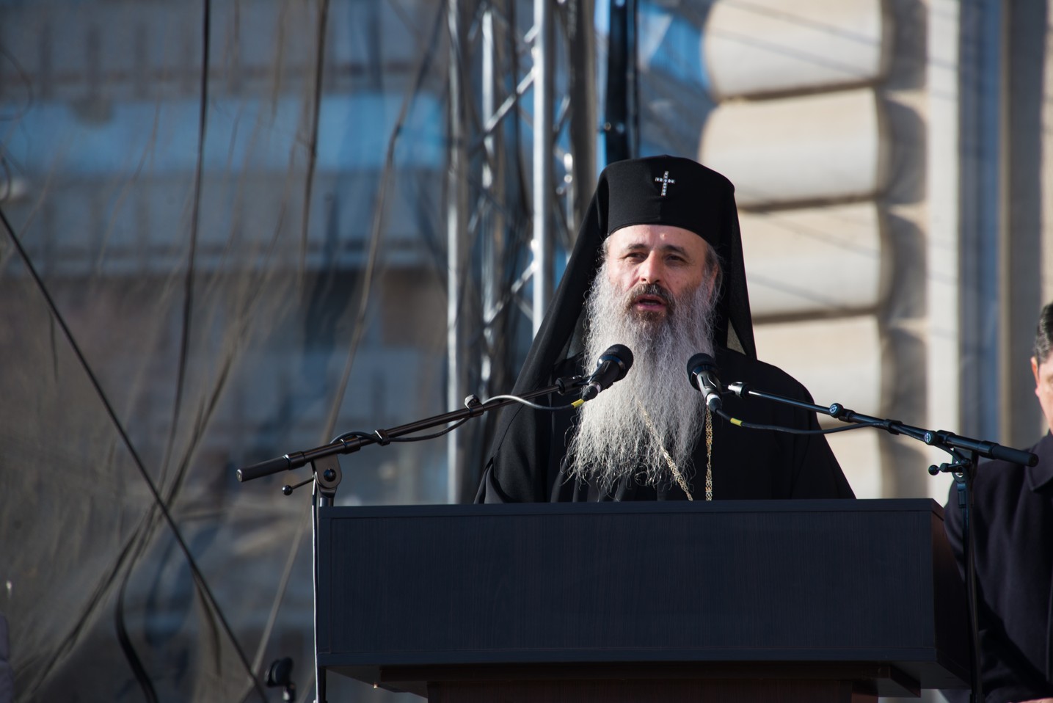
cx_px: 526
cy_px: 352
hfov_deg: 6.9
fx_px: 8778
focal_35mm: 300
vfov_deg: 4.6
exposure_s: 1/100
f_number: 8
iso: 100
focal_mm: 300
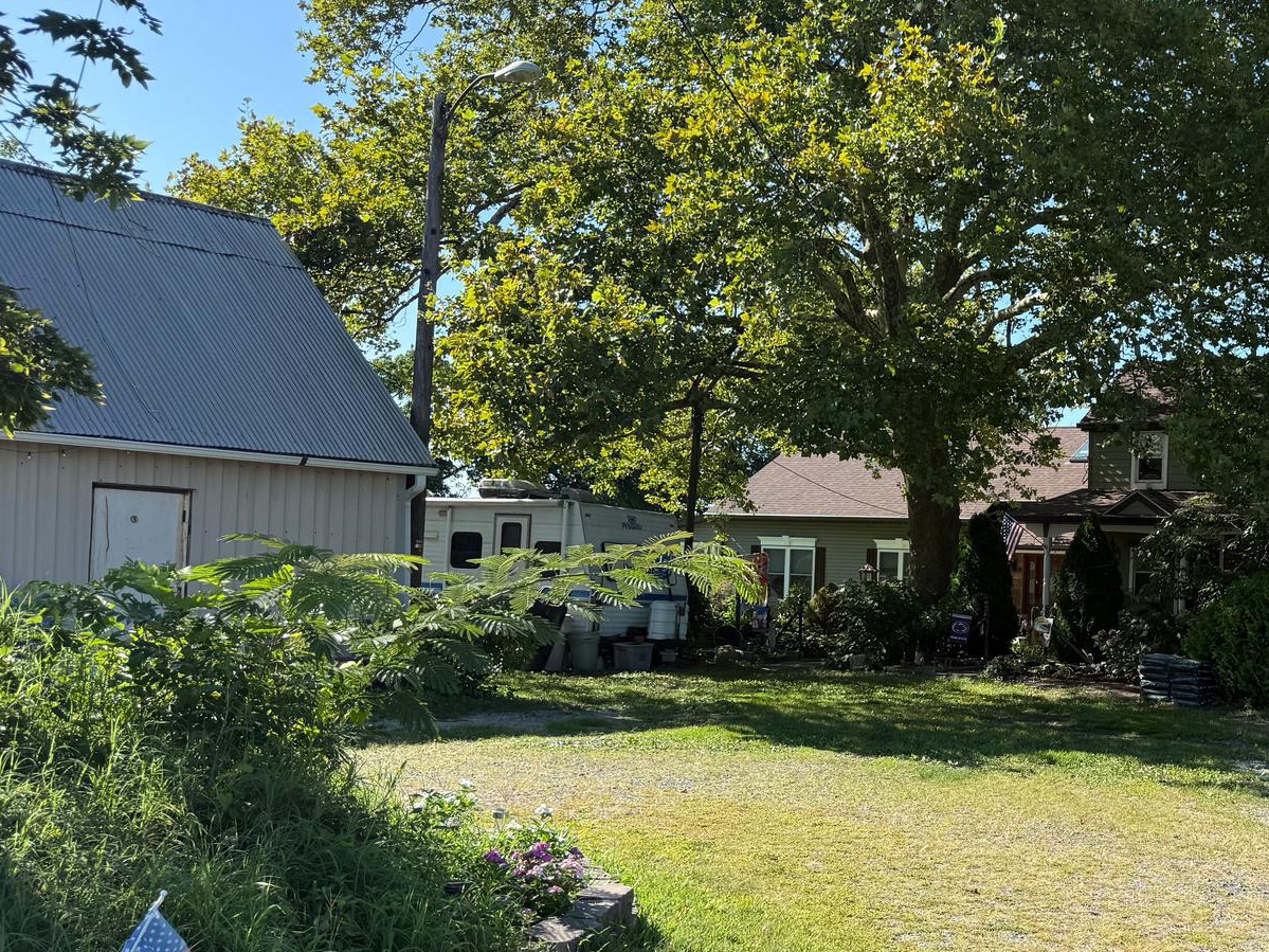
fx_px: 1503
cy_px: 578
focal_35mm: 41
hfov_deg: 42.9
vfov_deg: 35.0
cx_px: 1080
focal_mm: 6.76
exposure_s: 1/2232
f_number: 1.78
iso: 100
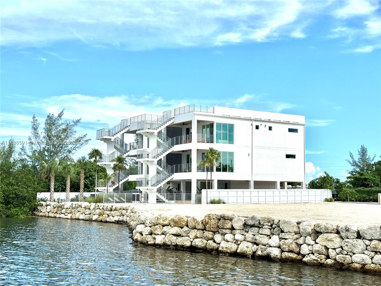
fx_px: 528
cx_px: 190
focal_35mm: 48
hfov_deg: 39.7
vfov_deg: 30.3
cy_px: 143
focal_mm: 6.76
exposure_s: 1/7143
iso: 64
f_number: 1.78
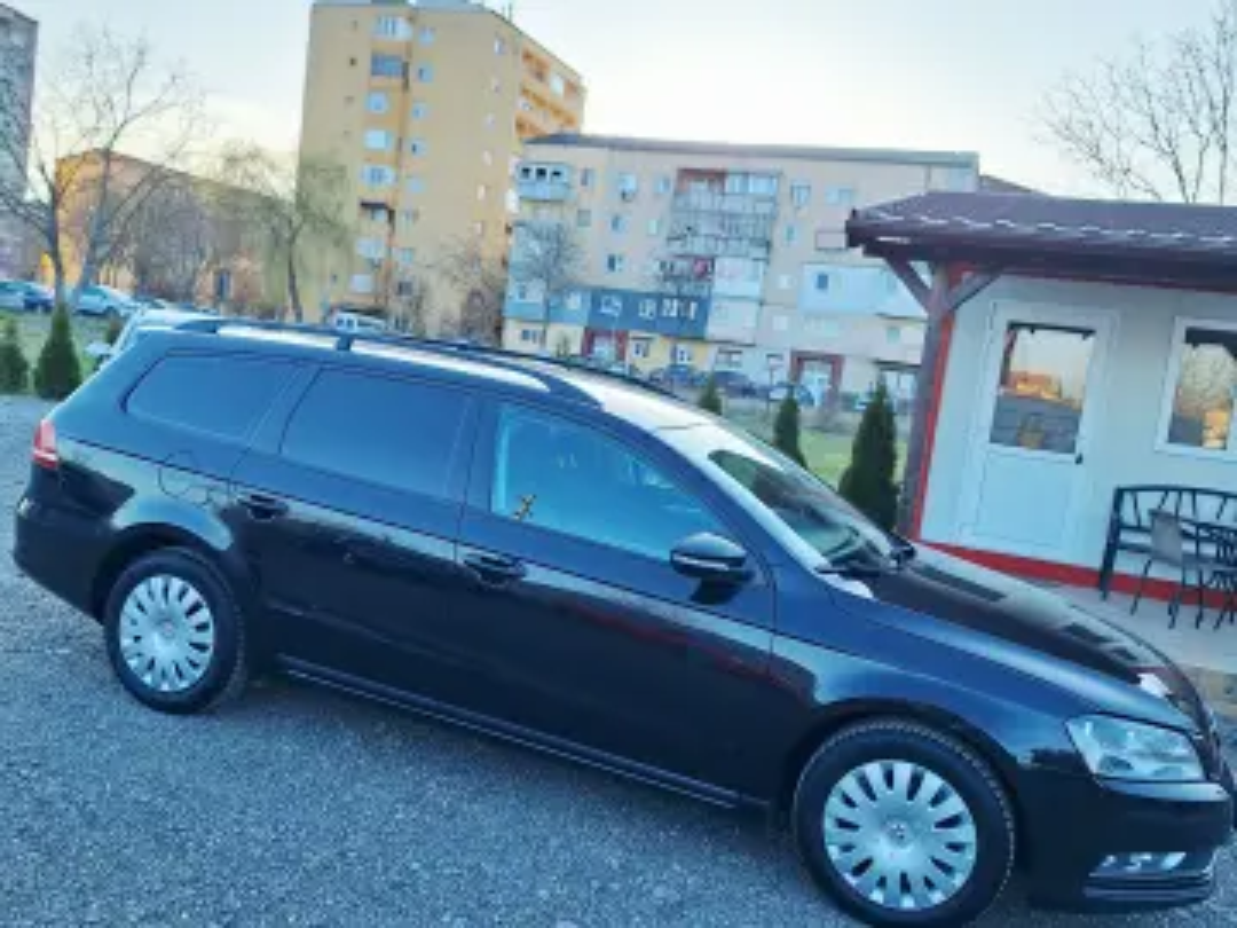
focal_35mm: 23
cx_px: 618
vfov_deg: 58.9
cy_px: 464
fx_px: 822
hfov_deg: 73.9
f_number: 1.8
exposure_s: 1/459
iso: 40
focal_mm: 5.54
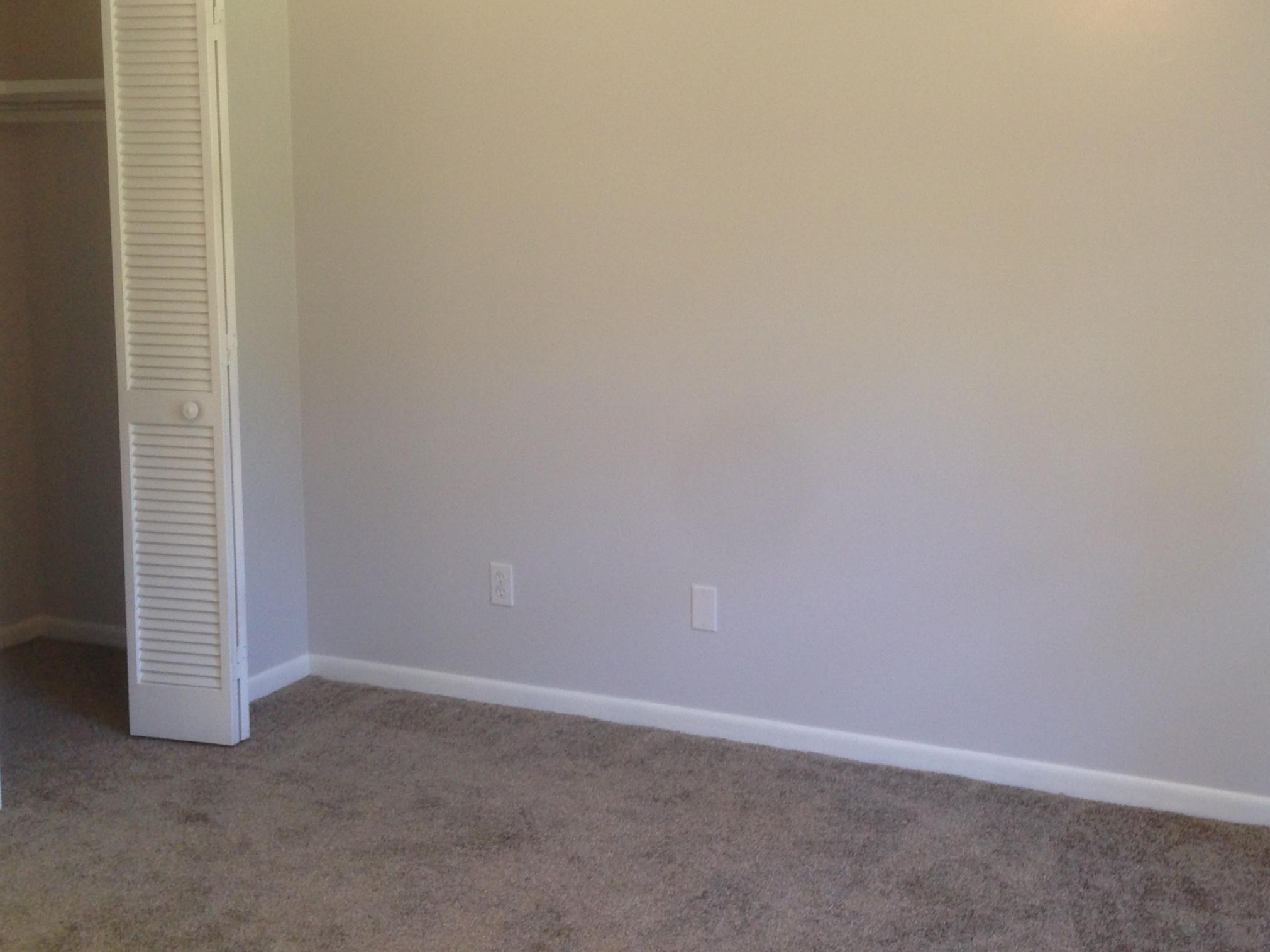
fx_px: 1798
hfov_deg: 38.7
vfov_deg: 29.5
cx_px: 771
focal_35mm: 49
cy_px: 327
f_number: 2.4
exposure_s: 1/20
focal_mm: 4.12
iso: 64
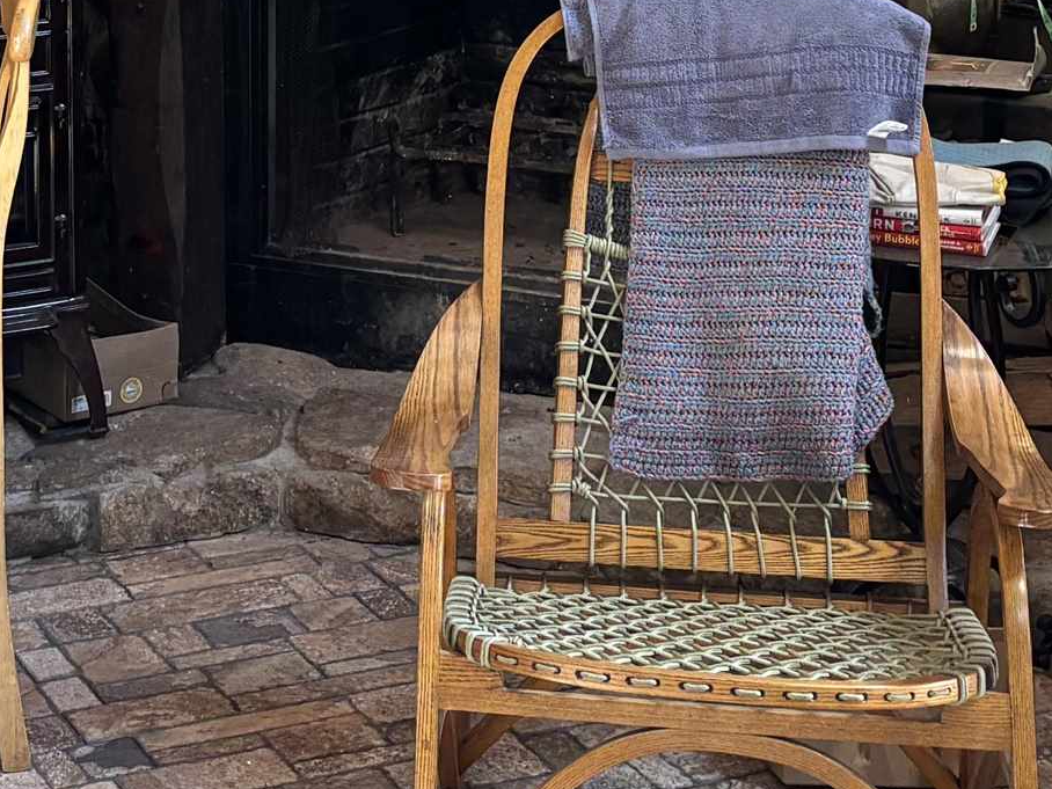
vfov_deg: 15.8
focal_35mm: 88
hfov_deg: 21.7
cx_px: 90
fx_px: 2674
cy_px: -272
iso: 160
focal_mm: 5.96
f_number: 1.6
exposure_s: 1/60
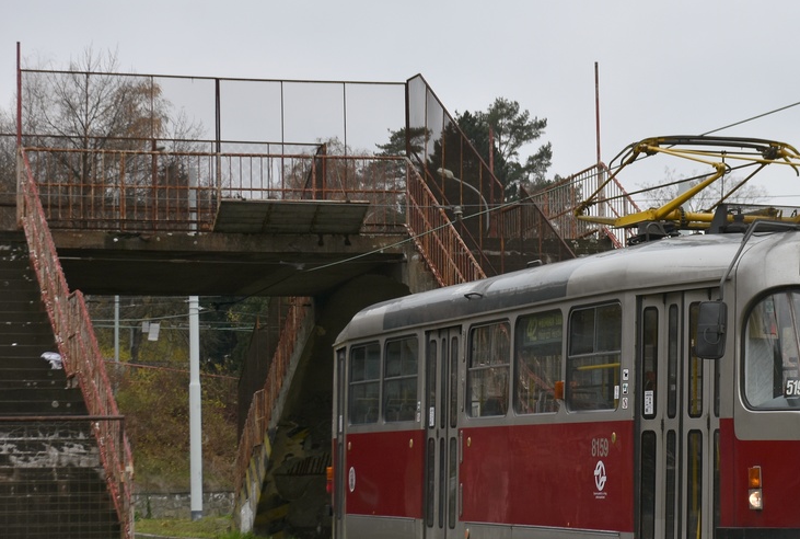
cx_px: 656
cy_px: 333
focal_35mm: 111
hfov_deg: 18.2
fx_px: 2470
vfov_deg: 12.4
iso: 200
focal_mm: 45
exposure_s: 1/160
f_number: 6.3
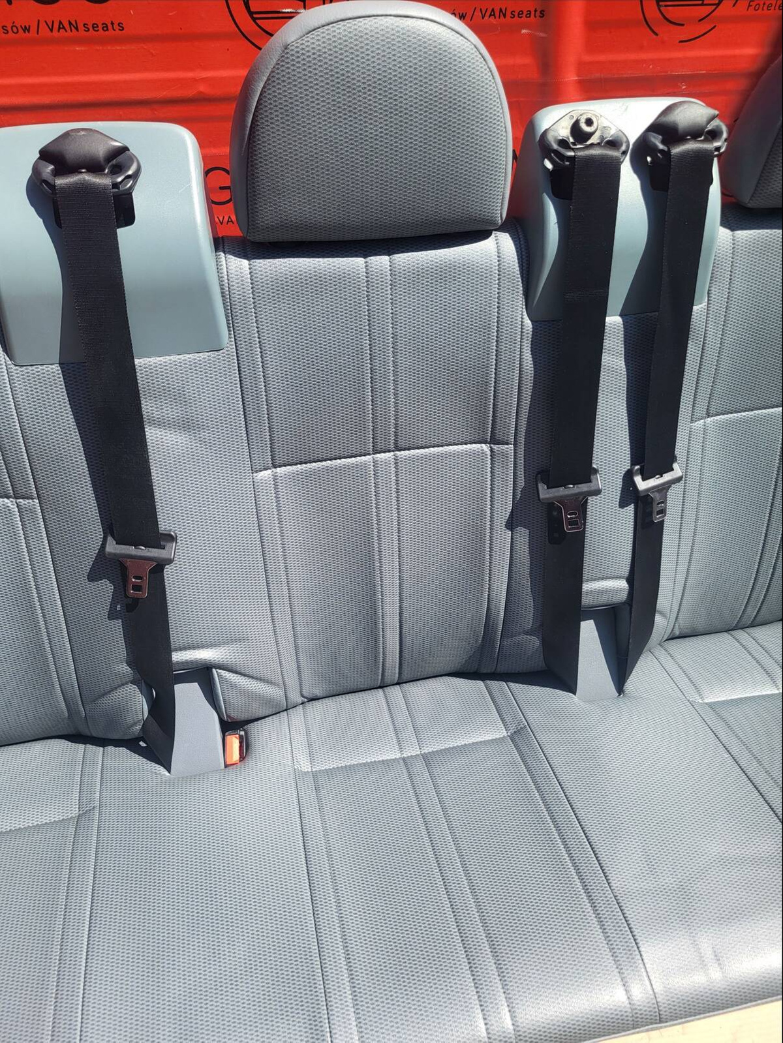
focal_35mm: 26
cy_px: 522
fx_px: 784
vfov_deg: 67.3
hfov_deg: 53.1
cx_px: 392
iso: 40
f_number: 1.8
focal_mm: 5.4
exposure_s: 1/1163
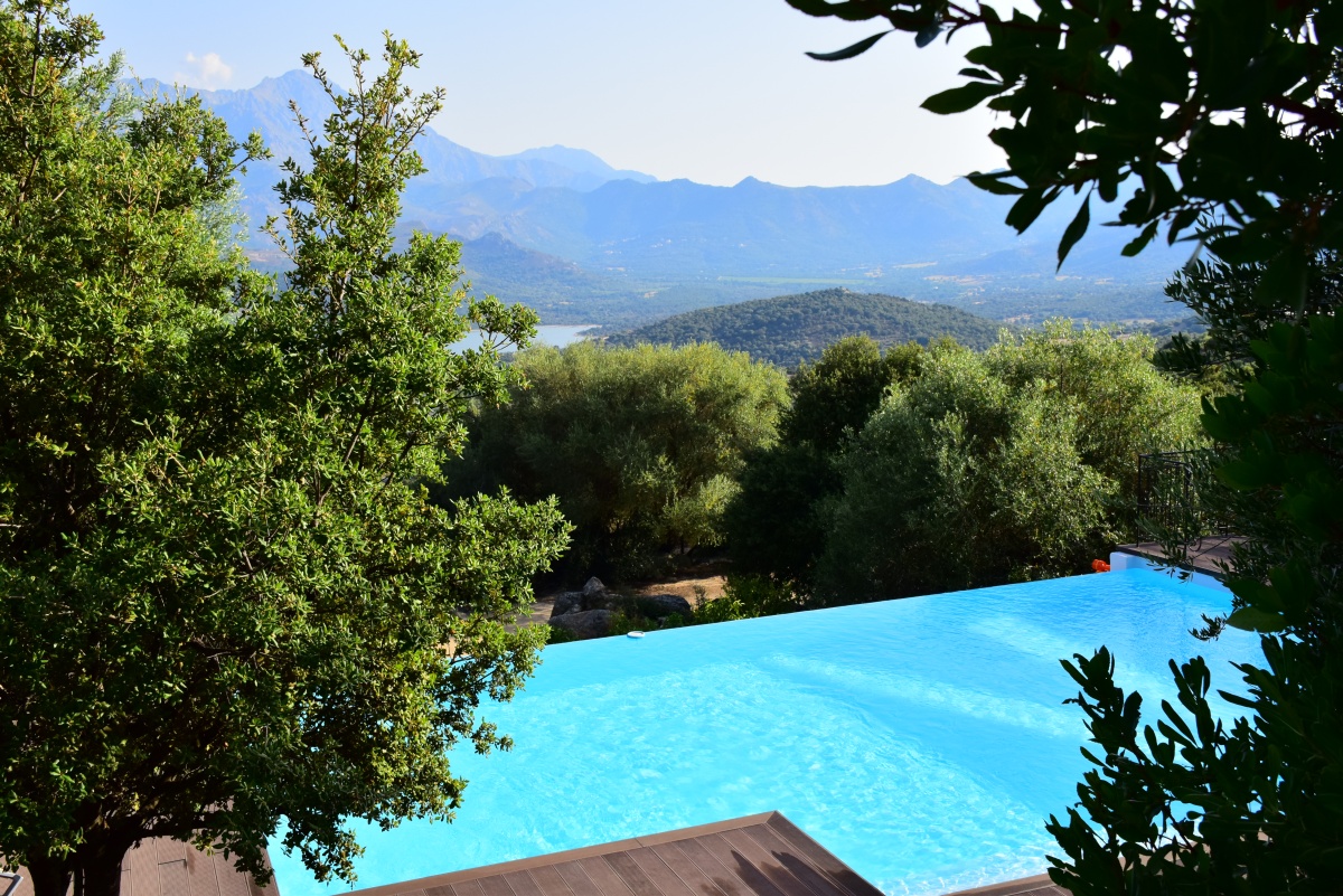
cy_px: 448
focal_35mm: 36
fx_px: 1343
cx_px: 672
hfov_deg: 53.1
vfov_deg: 36.9
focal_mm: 24
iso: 400
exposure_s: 1/640
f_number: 13
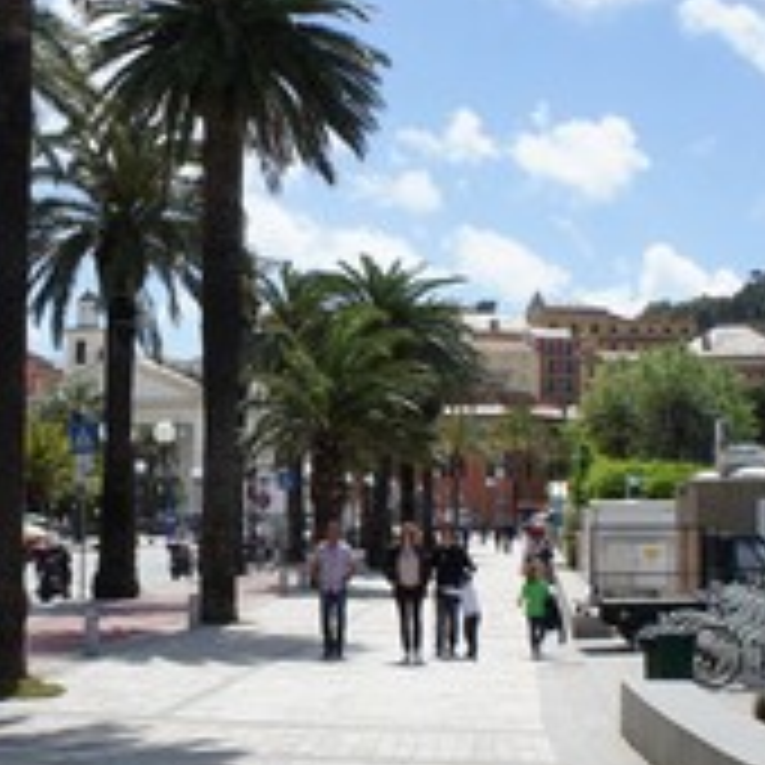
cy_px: 369
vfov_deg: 27.7
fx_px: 1550
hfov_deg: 27.5
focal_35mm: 62
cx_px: 238
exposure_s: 1/250
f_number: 11
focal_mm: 18
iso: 200
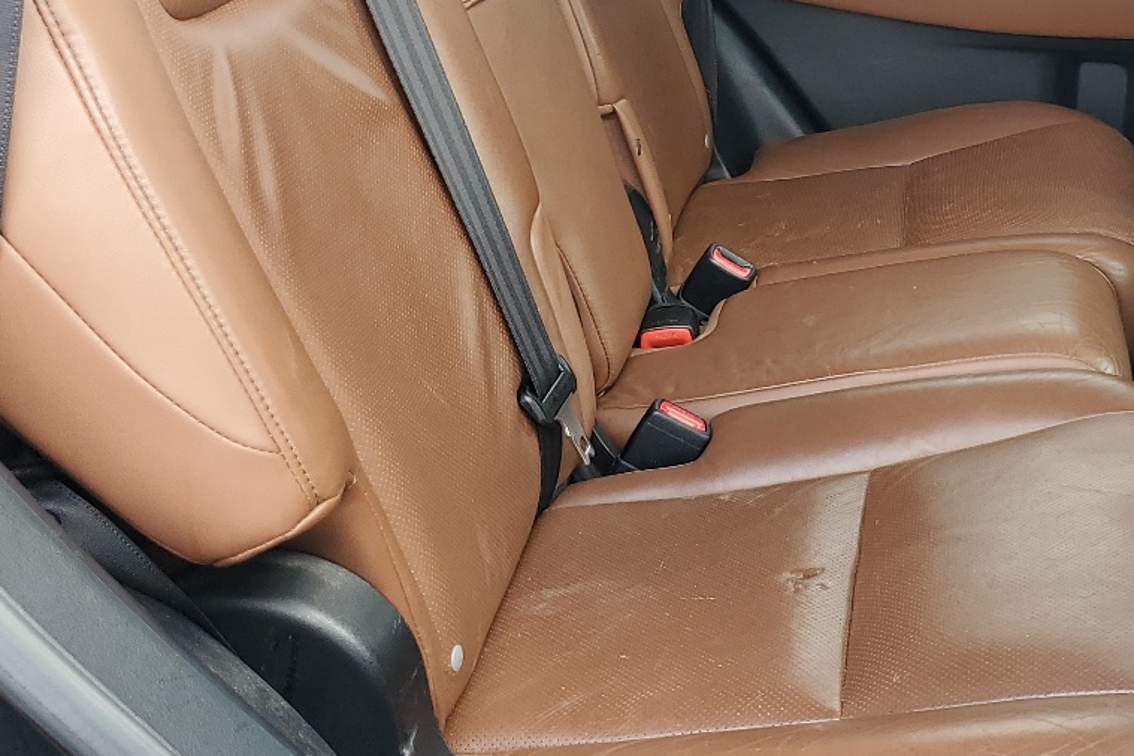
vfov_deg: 23.6
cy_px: 199
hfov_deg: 33.6
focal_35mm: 57
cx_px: 965
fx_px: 1795
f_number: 1.5
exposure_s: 1/149
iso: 50
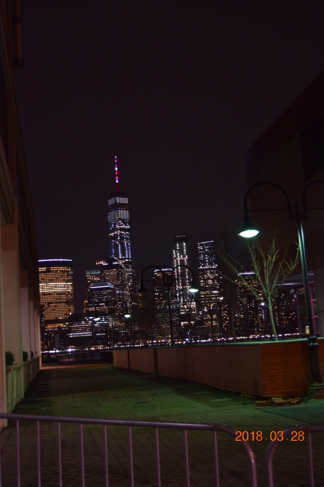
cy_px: 244
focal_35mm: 46
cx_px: 162
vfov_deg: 42.3
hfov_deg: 28.9
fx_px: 628
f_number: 4.2
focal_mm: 31
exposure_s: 1/15
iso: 1600
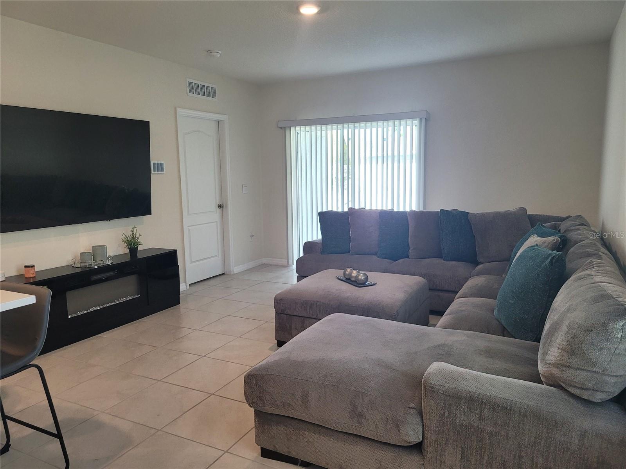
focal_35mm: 26
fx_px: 470
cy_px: 234
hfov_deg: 67.3
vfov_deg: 53.1
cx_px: 313
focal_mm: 5.4
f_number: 1.8
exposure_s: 1/120
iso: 160
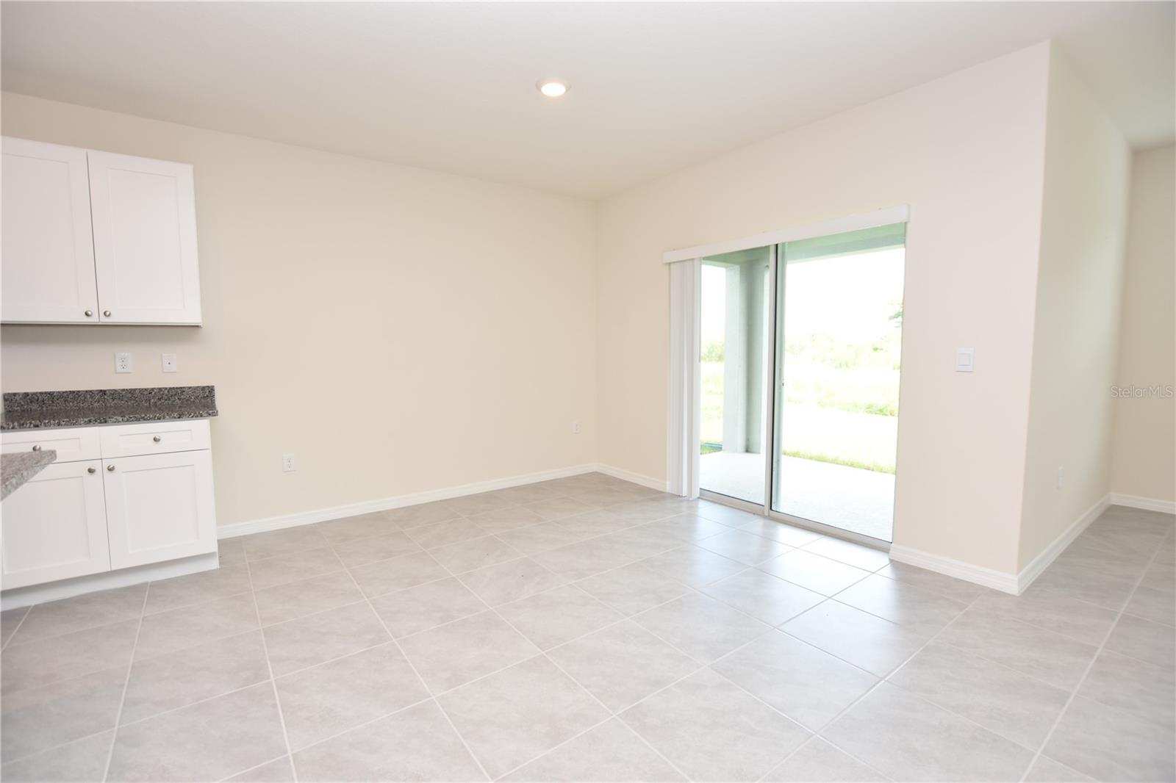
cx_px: 588
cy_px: 392
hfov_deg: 100.4
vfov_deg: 77.3
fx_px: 490
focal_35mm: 15
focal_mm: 10
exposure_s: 1/60
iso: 200
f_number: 4
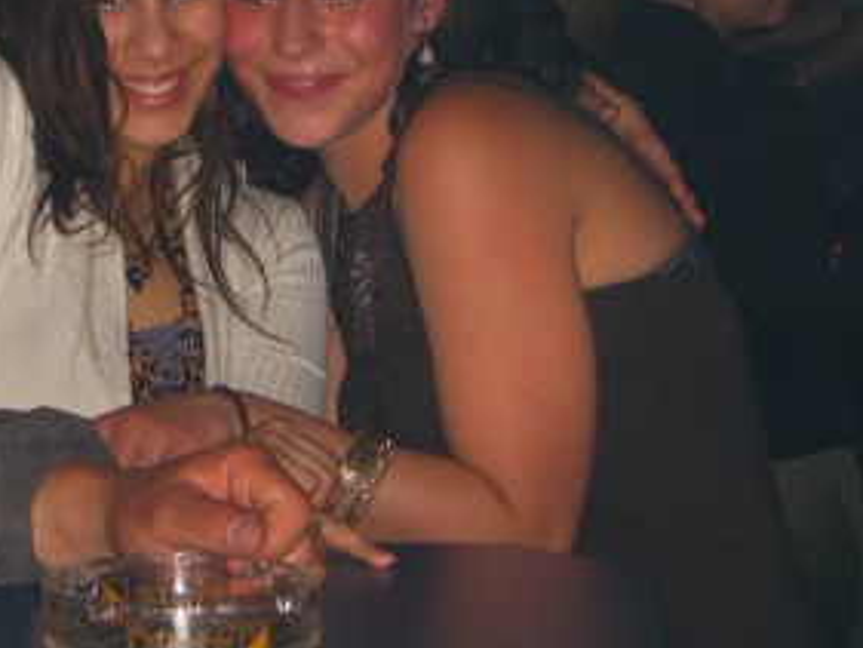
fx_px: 3616
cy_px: 89
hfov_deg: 13.4
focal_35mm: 145
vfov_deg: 10.2
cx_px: 18
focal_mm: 14.2
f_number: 4
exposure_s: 1/60
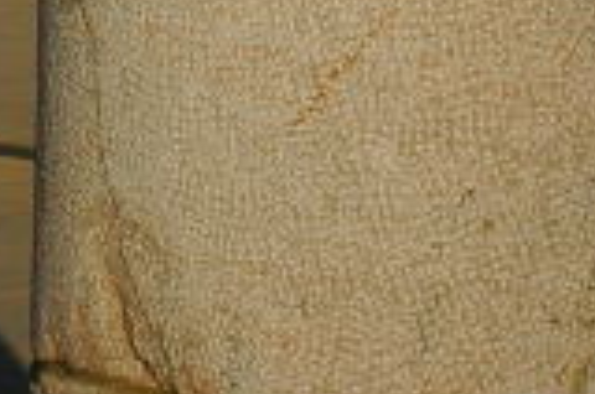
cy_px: -491
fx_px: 3835
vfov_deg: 5.7
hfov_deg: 8.4
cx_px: -654
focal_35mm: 232
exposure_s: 1/125
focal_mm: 31
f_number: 20
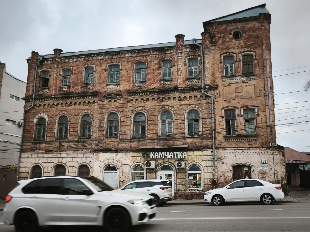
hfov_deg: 54.0
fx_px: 304
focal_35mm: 34
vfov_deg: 41.8
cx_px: 155
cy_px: 116
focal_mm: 5.35
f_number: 1.7
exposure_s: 1/100
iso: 100
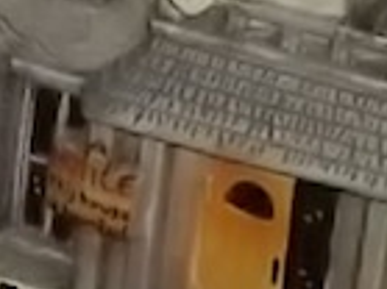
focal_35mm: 245
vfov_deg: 5.9
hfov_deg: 7.6
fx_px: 2737
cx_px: -503
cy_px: -245
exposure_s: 1/30
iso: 250
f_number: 2.9
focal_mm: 5.7
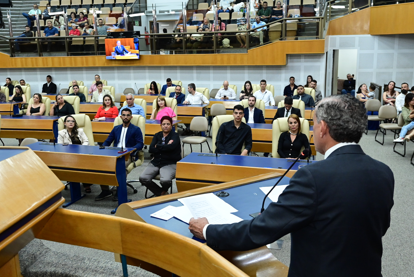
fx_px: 414
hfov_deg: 53.1
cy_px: 138
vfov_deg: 36.9
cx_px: 207
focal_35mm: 36
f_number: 4.5
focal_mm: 24
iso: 3200
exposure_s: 1/125
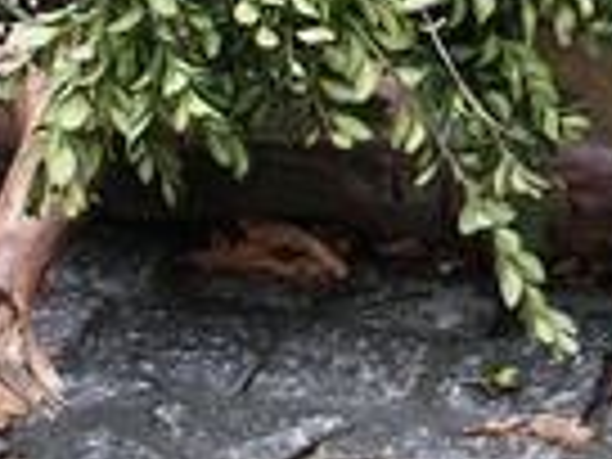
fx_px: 5056
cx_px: 734
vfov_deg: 5.2
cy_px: -207
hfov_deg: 6.9
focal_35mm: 286
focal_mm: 16.09
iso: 125
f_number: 3.5
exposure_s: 1/60
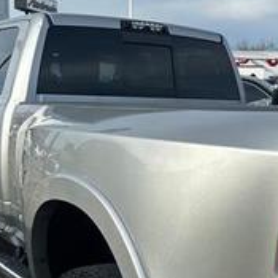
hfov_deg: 25.5
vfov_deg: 26.0
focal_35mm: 66
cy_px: 184
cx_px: 234
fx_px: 600
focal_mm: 5.7
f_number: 1.5
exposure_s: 1/2915
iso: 50
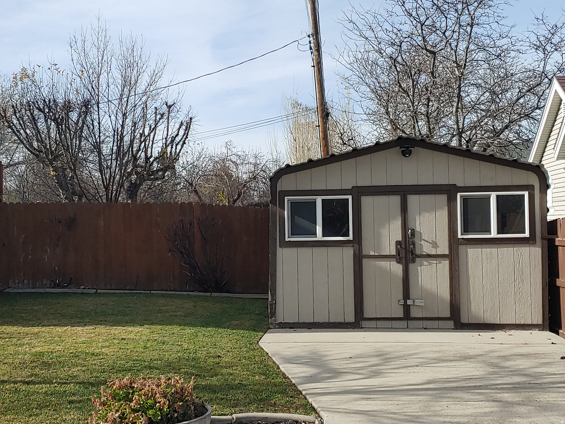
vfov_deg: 29.1
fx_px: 816
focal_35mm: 50
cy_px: 212
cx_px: 282
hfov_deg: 38.2
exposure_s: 1/2564
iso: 50
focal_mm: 4.23
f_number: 1.5
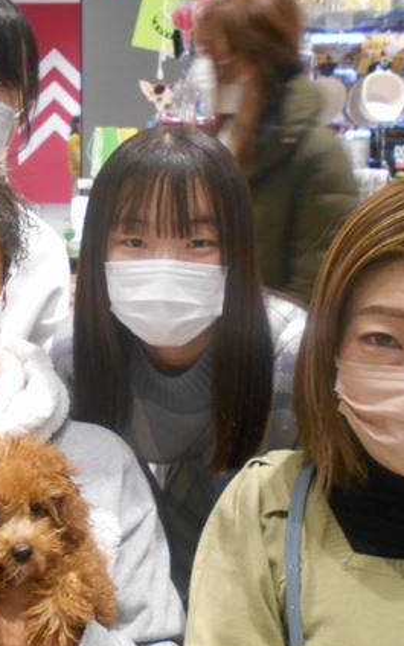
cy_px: 323
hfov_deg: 32.1
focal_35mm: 39
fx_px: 687
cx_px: 93
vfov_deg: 50.4
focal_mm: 4.6
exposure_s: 1/30
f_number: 3.2
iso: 360
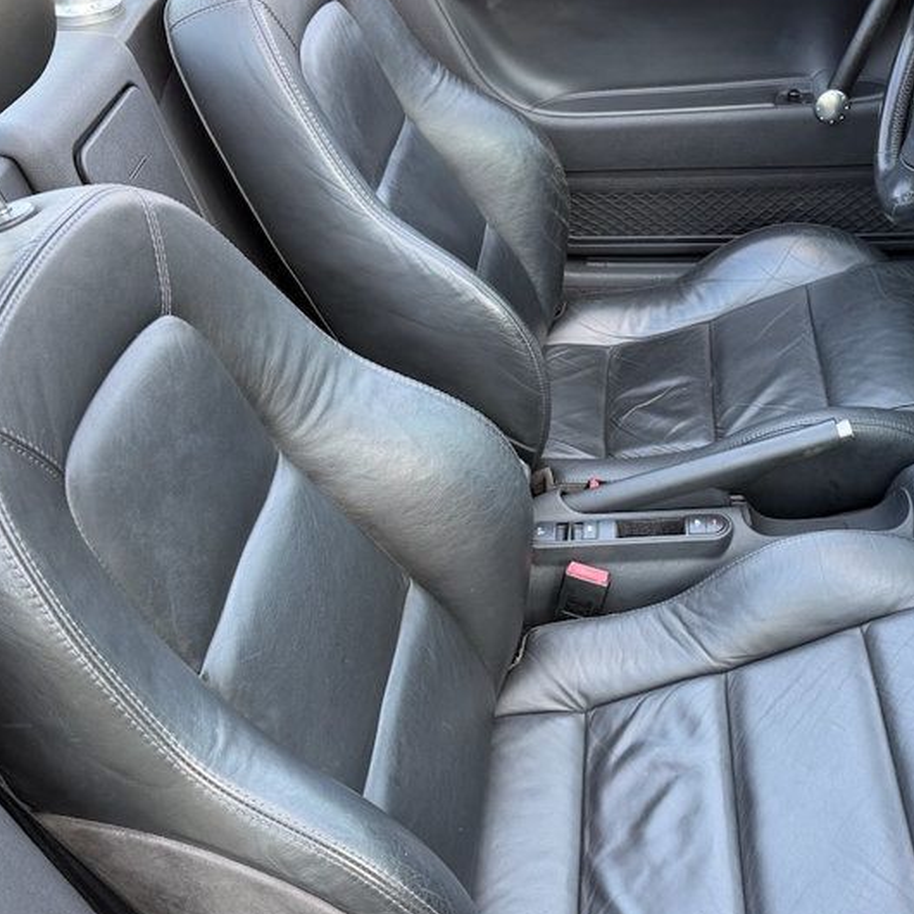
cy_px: 469
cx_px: 650
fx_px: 1225
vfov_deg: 40.9
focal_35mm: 41
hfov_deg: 40.1
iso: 125
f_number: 1.78
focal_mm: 6.76
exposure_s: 1/121
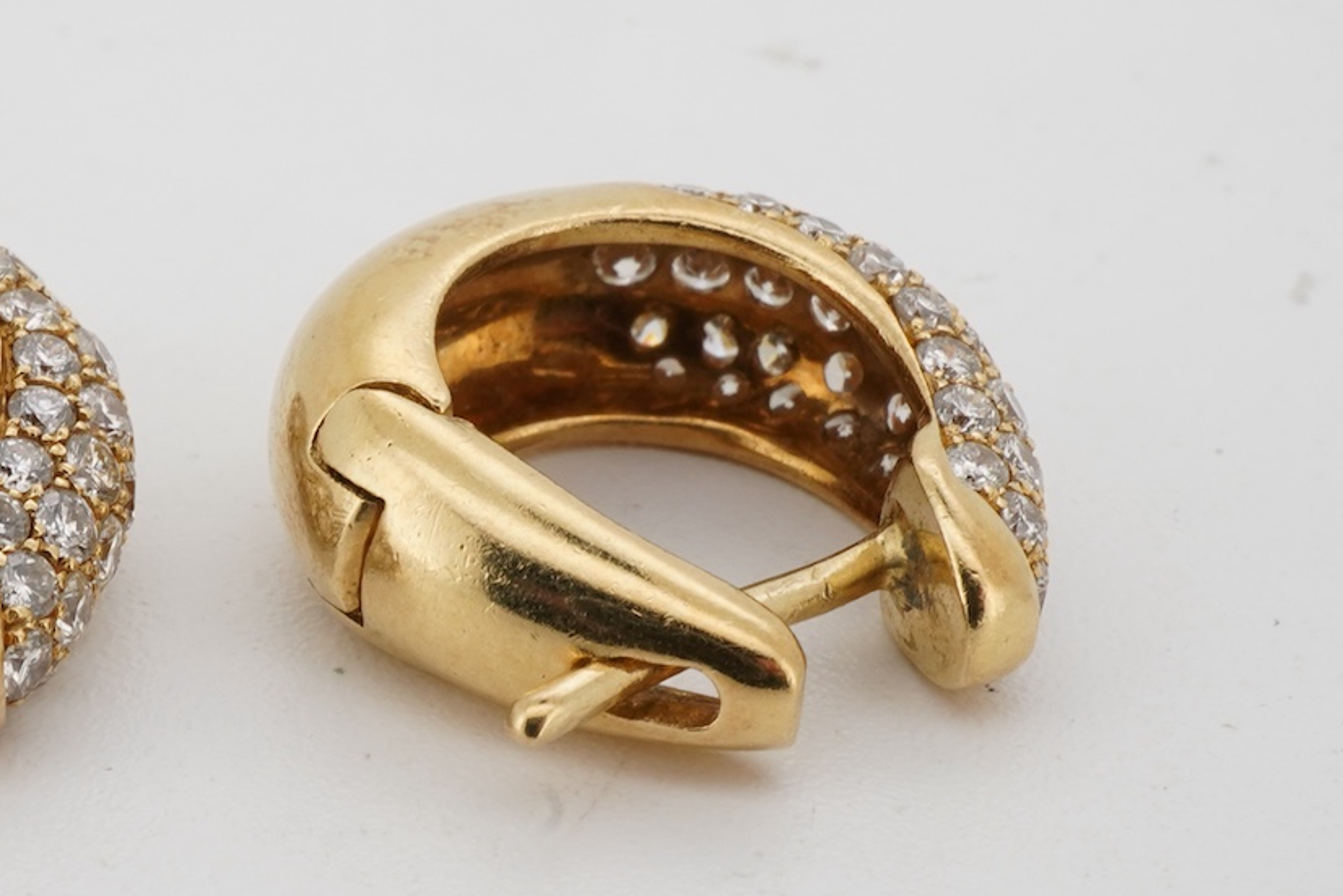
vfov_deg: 14.0
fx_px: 3656
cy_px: 574
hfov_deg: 20.6
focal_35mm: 98
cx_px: 259
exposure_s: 1/125
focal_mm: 30
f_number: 22
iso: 400
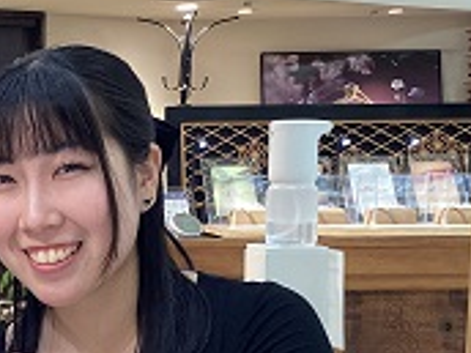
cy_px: 291
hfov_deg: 22.5
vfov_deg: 18.0
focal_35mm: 81
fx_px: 1102
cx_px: -74
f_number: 2.4
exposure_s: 1/50
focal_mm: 3.3
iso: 64
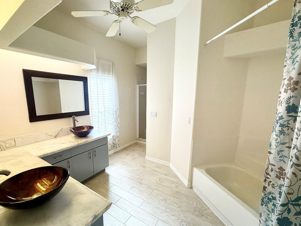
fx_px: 139
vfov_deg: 78.0
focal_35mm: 16
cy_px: 122
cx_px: 131
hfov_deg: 94.0
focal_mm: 2.22
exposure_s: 1/285
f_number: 2.2
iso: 64
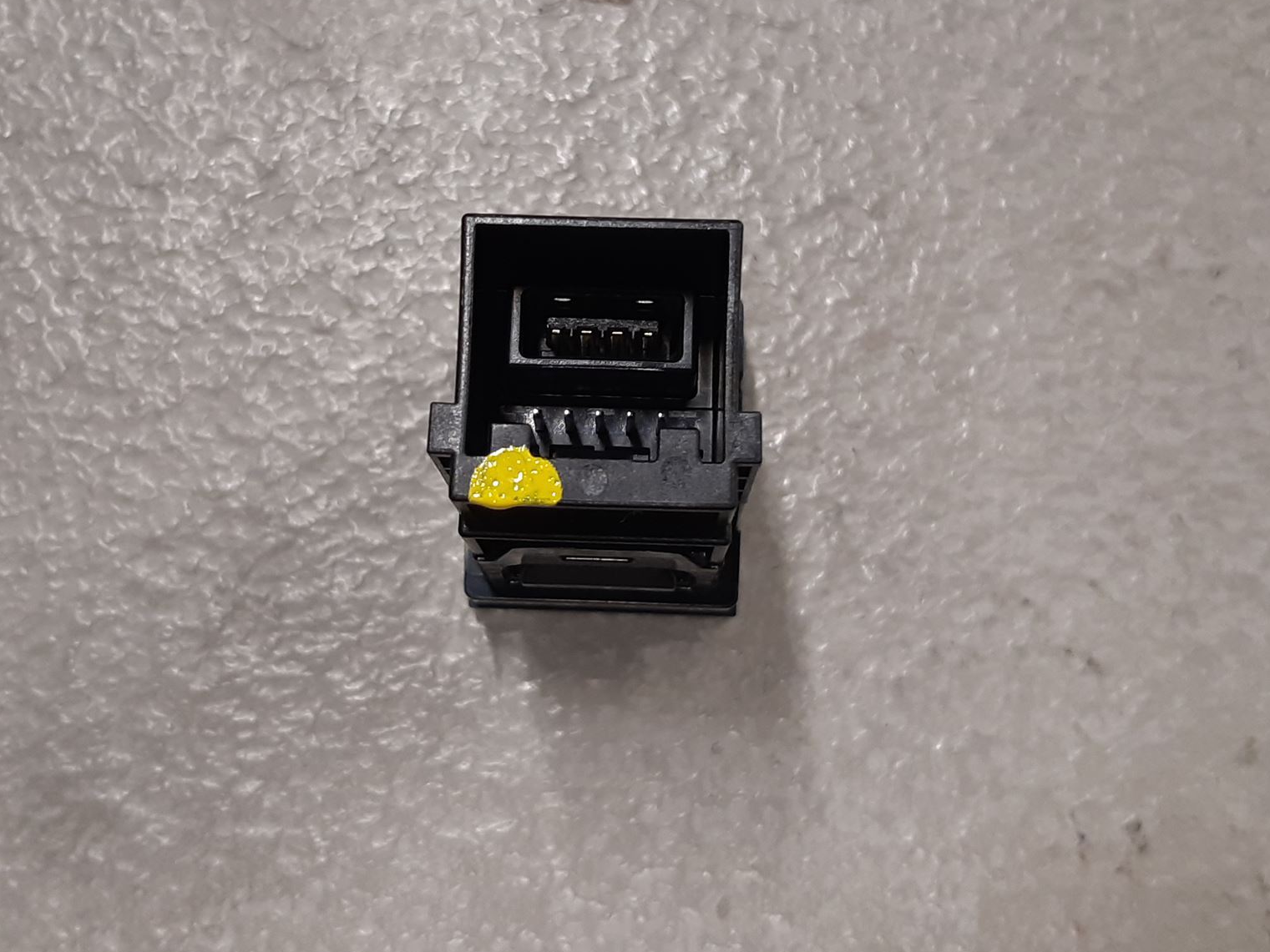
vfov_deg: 40.6
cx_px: 557
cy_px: 390
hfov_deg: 52.5
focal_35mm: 35
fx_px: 1284
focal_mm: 3.93
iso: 100
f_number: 1.7
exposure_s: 1/50
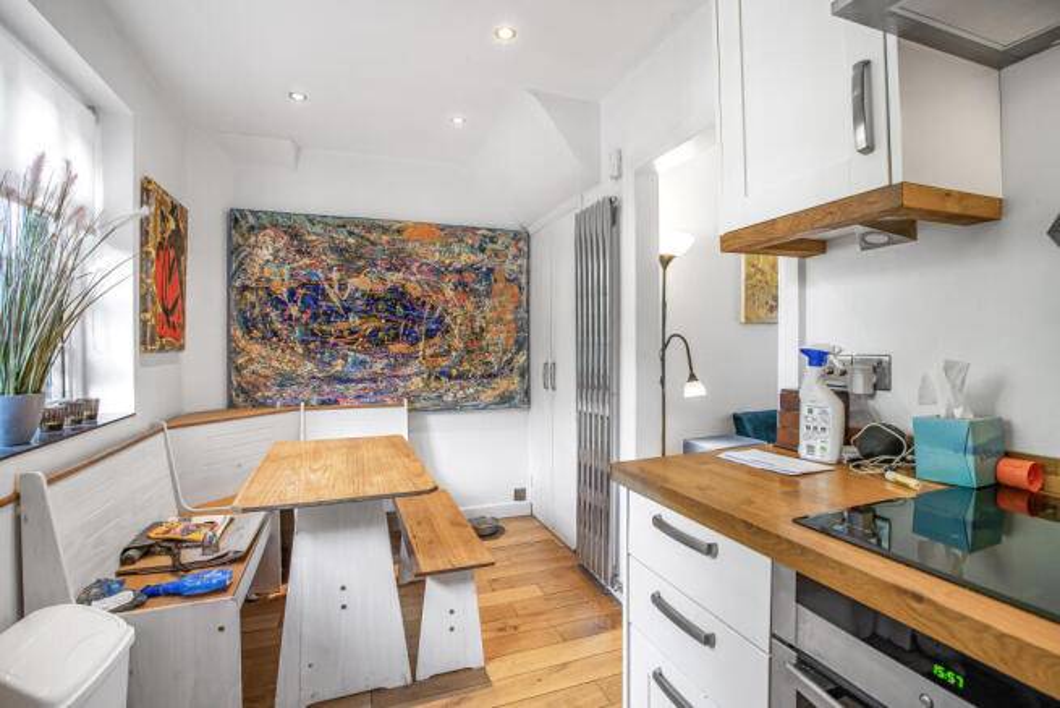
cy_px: 354
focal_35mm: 16
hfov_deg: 96.7
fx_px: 471
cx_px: 530
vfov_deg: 73.8
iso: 320
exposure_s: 1/8
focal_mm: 16
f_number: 8
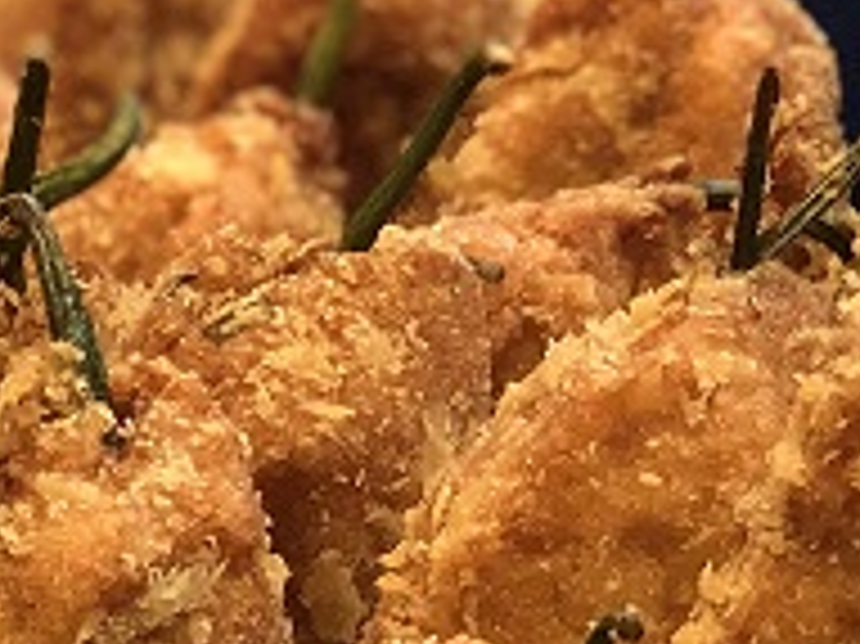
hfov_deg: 7.2
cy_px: 342
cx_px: 45
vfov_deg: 5.4
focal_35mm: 275
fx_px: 6828
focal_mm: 6
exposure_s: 1/30
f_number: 2.4
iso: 100
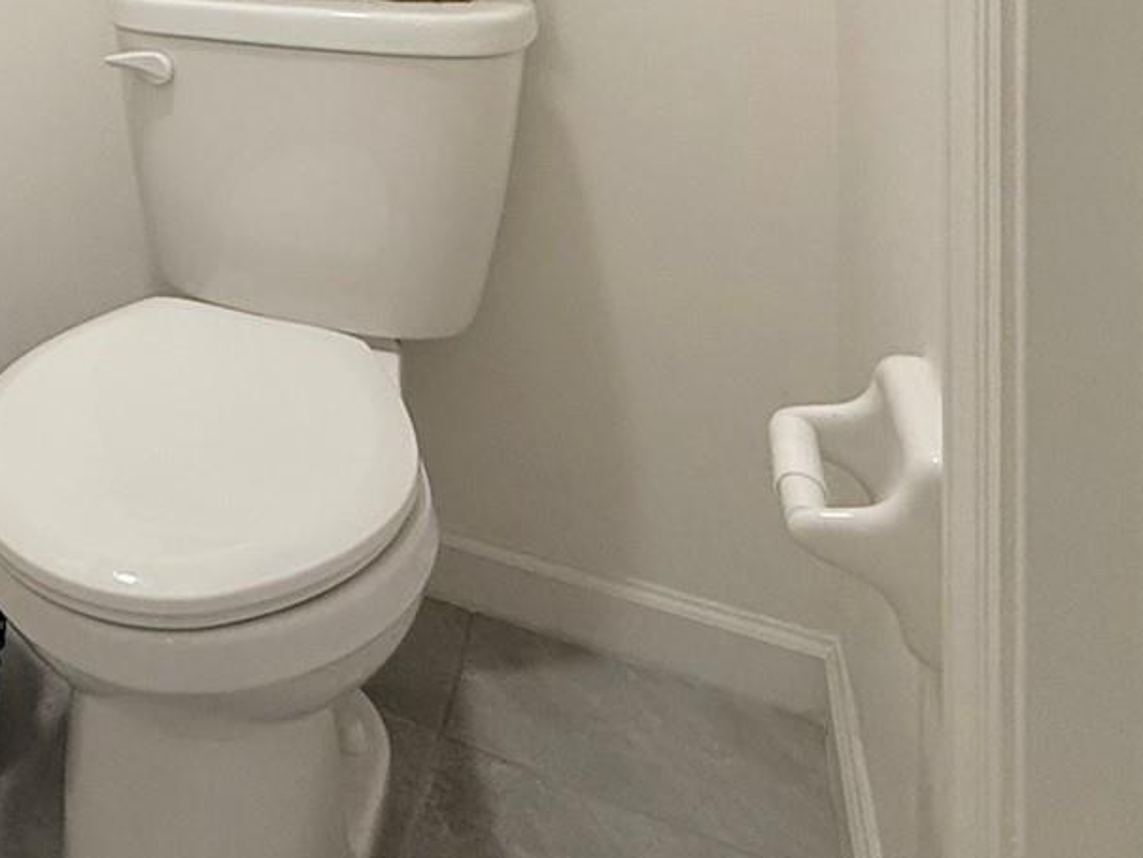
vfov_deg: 32.7
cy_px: -142
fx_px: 1222
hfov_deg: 38.7
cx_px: -189
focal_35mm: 37
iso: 250
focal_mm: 2.22
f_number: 2.2
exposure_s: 1/60
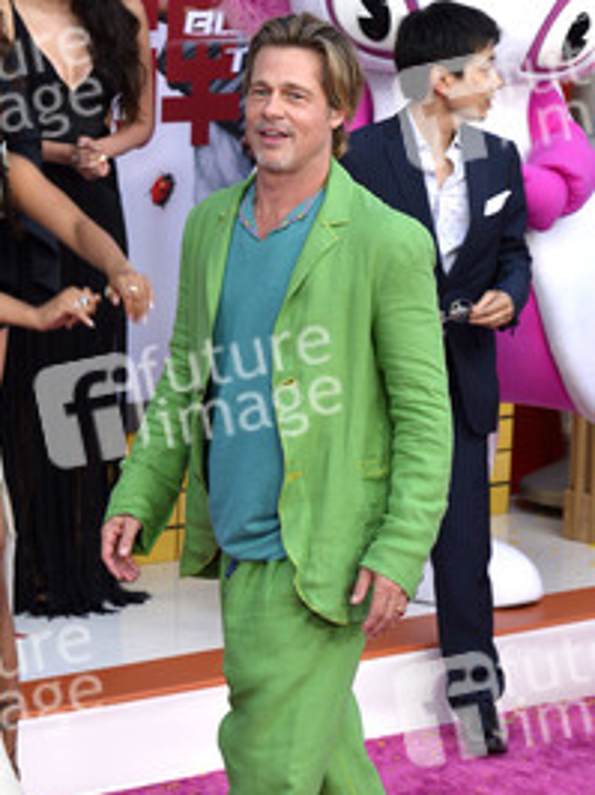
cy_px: 547
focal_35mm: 113
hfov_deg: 13.1
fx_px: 2594
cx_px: 277
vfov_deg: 17.4
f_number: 6.3
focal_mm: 78
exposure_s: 1/250
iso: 1250
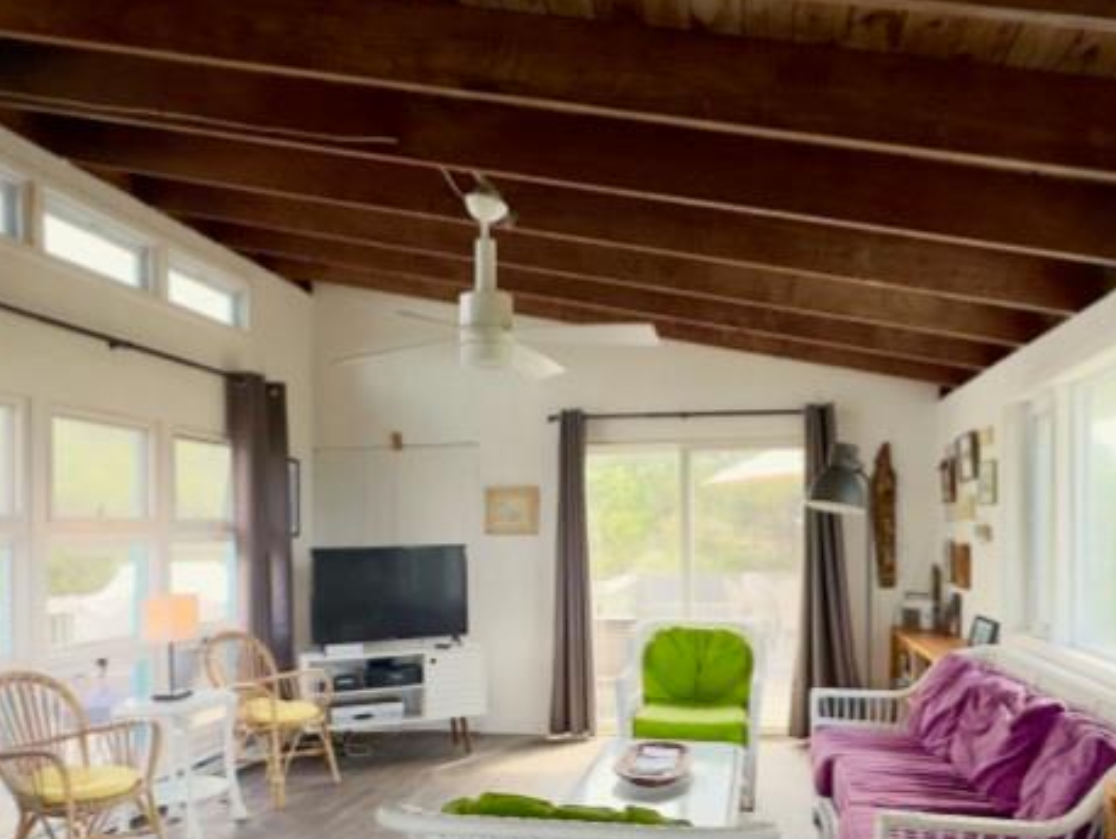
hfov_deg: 75.7
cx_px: 655
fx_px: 710
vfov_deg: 59.8
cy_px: 556
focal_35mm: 22
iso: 125
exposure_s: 1/120
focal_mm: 2.2
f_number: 2.2
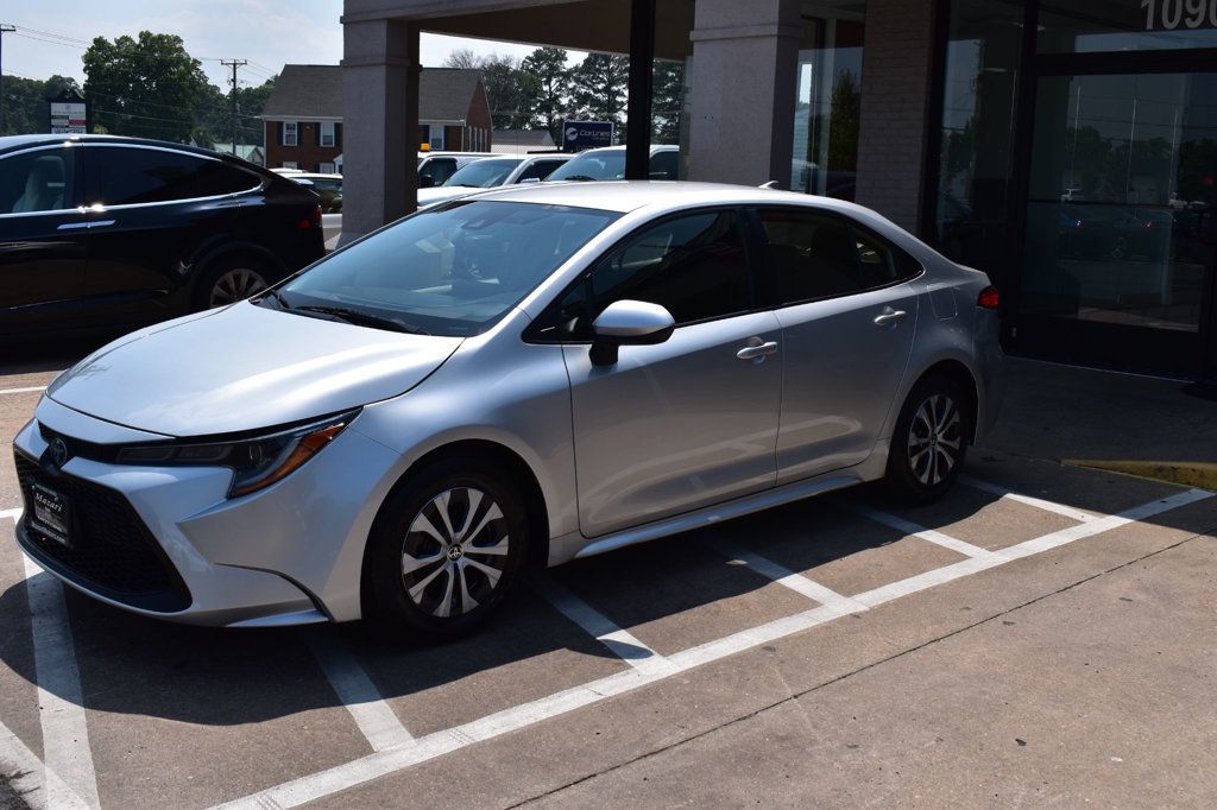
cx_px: 608
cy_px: 405
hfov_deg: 49.6
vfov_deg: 34.2
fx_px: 1318
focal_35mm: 39
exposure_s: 1/500
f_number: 11
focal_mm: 26
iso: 200
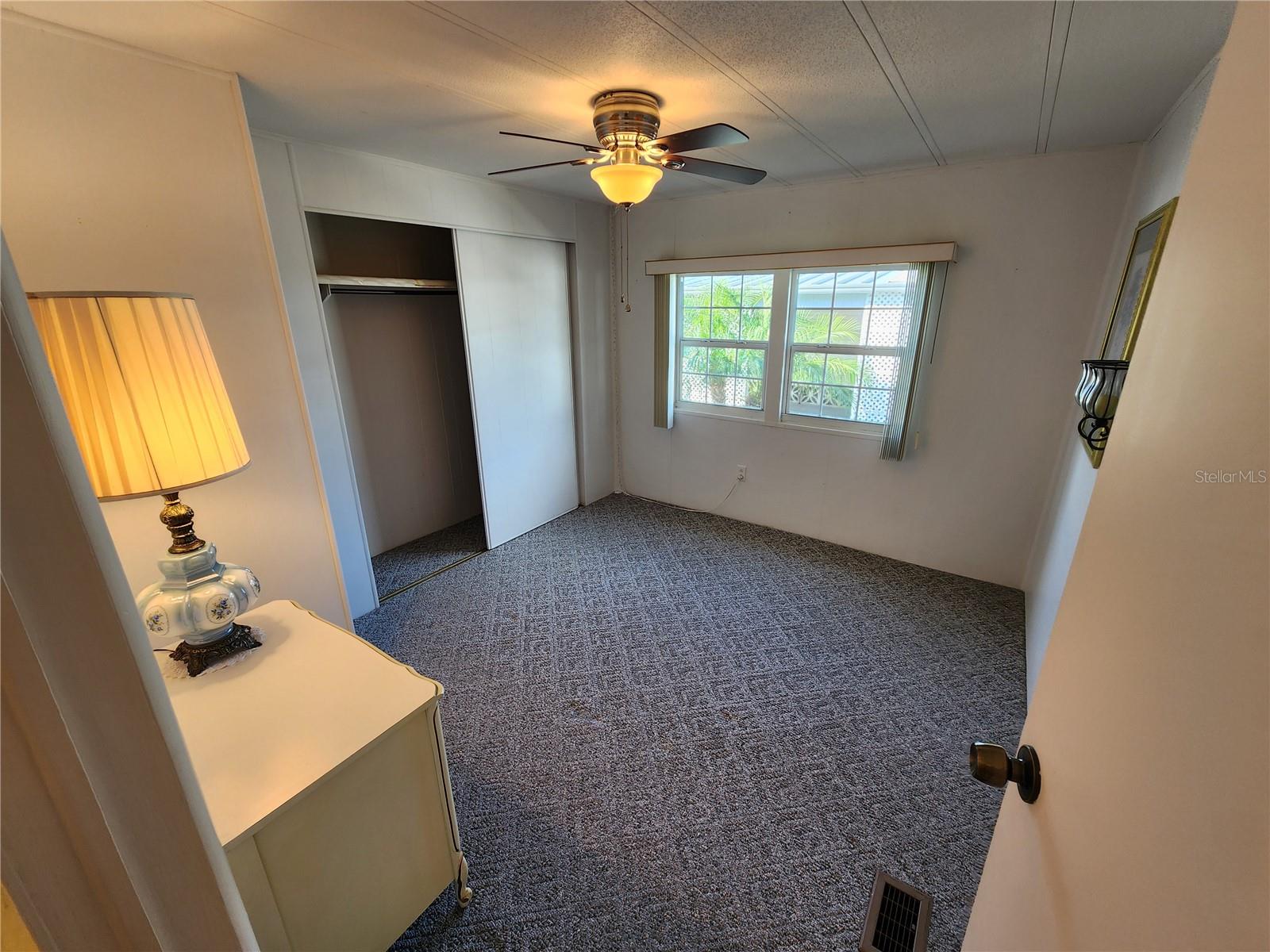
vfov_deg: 89.9
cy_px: 476
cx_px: 635
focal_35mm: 13
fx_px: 477
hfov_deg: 106.2
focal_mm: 2.2
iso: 64
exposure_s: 1/60
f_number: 2.2
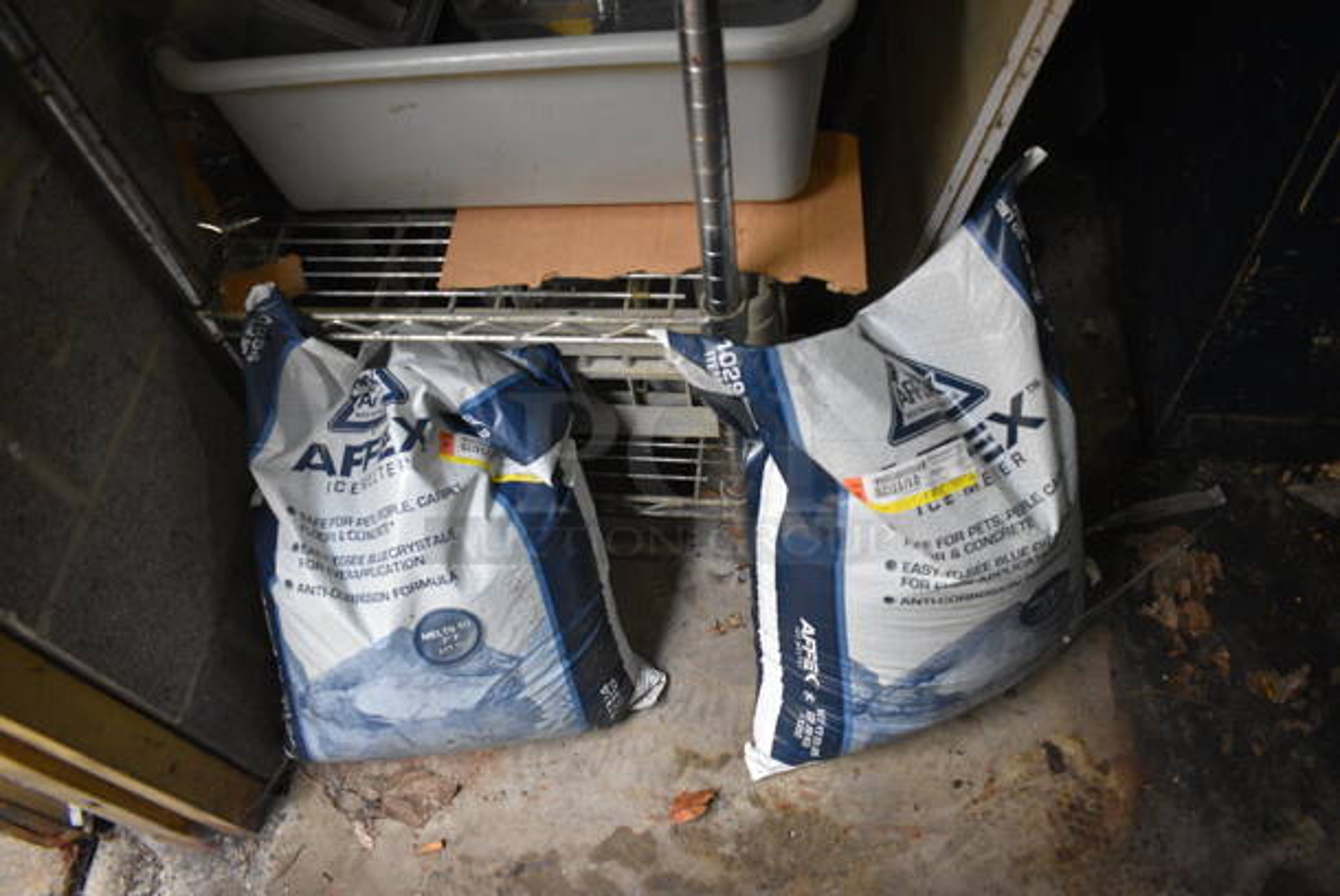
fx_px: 1006
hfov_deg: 67.3
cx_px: 670
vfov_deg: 48.0
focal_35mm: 27
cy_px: 448
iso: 2200
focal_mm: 18
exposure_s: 1/125
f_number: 3.5
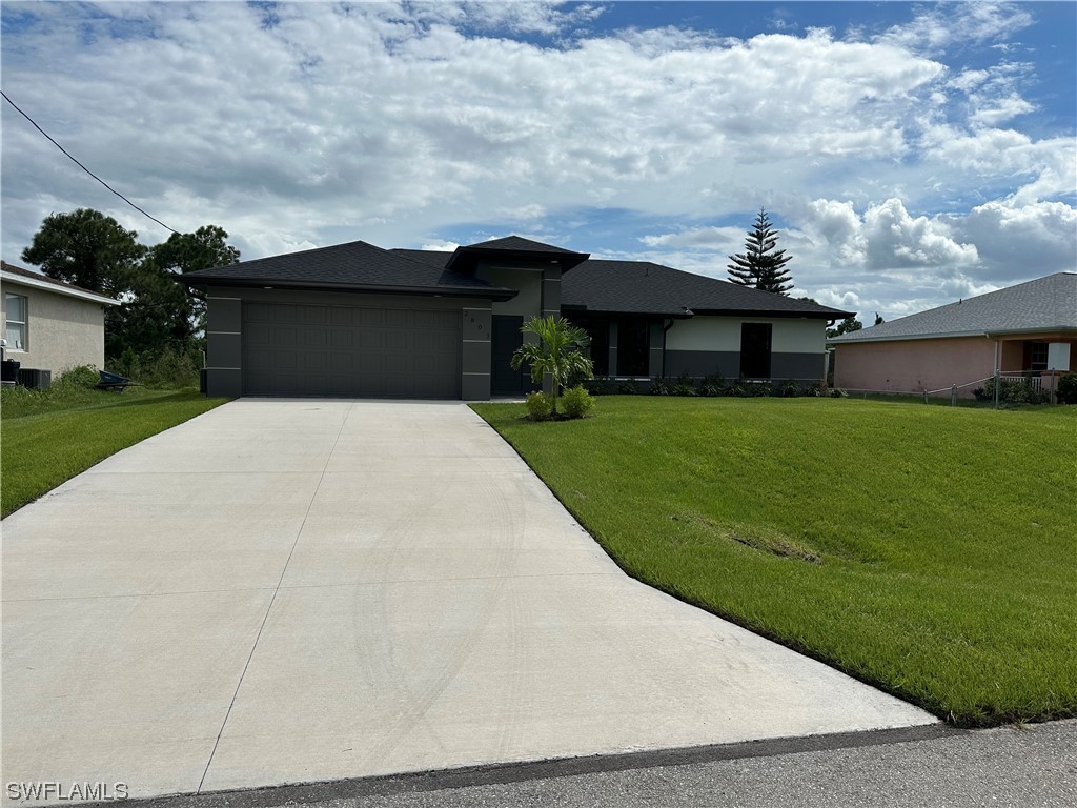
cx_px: 538
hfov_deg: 71.6
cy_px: 404
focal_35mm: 24
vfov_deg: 56.8
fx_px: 747
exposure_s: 1/13699
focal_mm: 6.86
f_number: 1.78
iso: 80
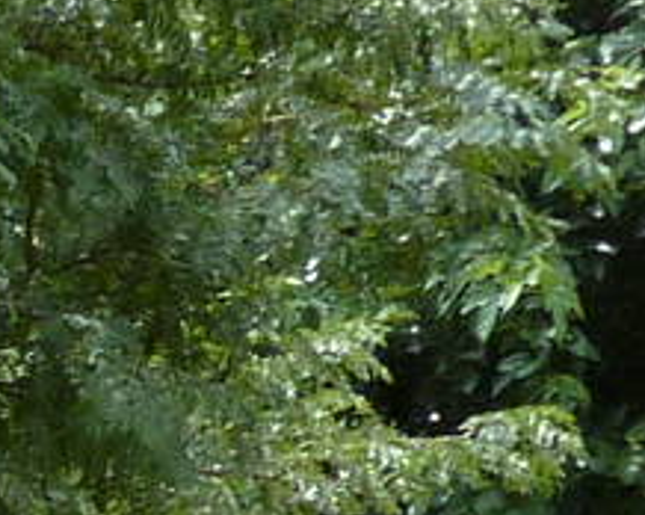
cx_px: -1175
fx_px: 3414
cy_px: 1231
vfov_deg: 8.0
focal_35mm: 179
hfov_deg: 9.1
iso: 160
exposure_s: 1/500
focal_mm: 4.1
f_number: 3.3
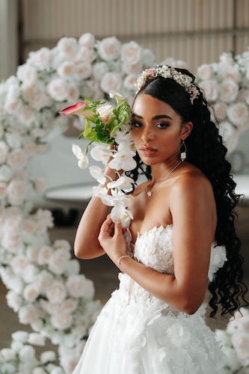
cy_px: 187
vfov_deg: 36.3
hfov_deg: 24.6
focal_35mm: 55
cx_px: 124
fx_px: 571
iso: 100
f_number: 2.2
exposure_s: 1/320
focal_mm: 55
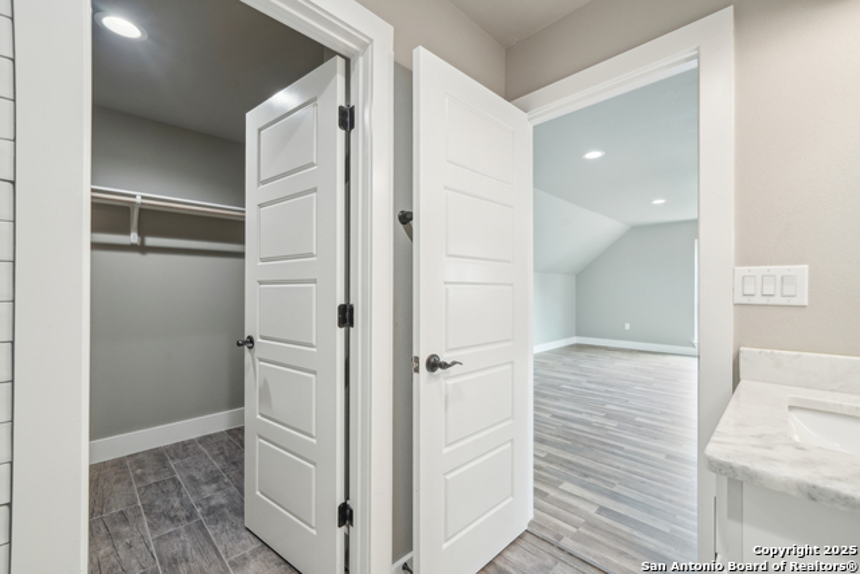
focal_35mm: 14
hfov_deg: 104.2
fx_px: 334
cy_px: 287
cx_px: 430
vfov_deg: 81.2
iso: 800
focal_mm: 14
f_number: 8
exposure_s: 1/30
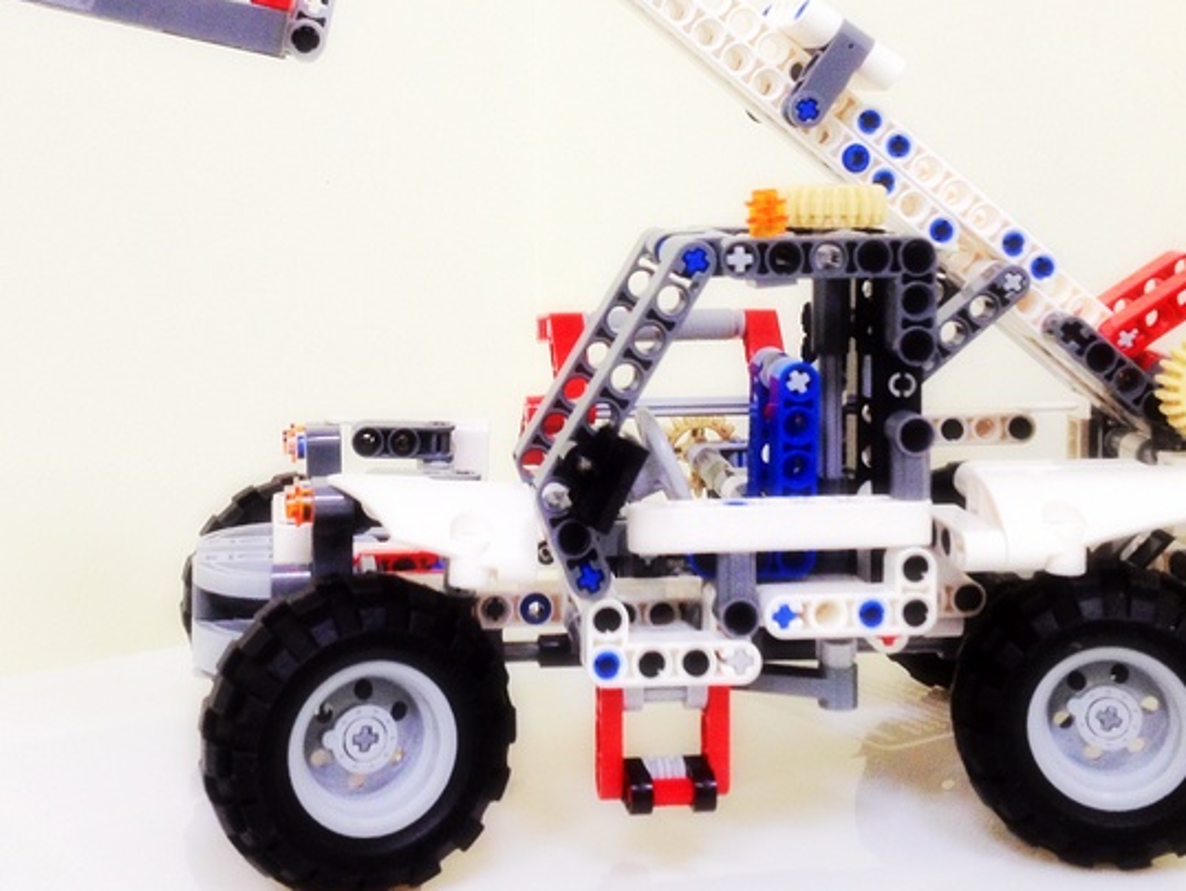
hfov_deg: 36.8
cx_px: 528
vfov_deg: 27.8
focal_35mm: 52
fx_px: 1782
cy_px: 269
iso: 100
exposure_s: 1/20
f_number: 2.4
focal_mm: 4.28
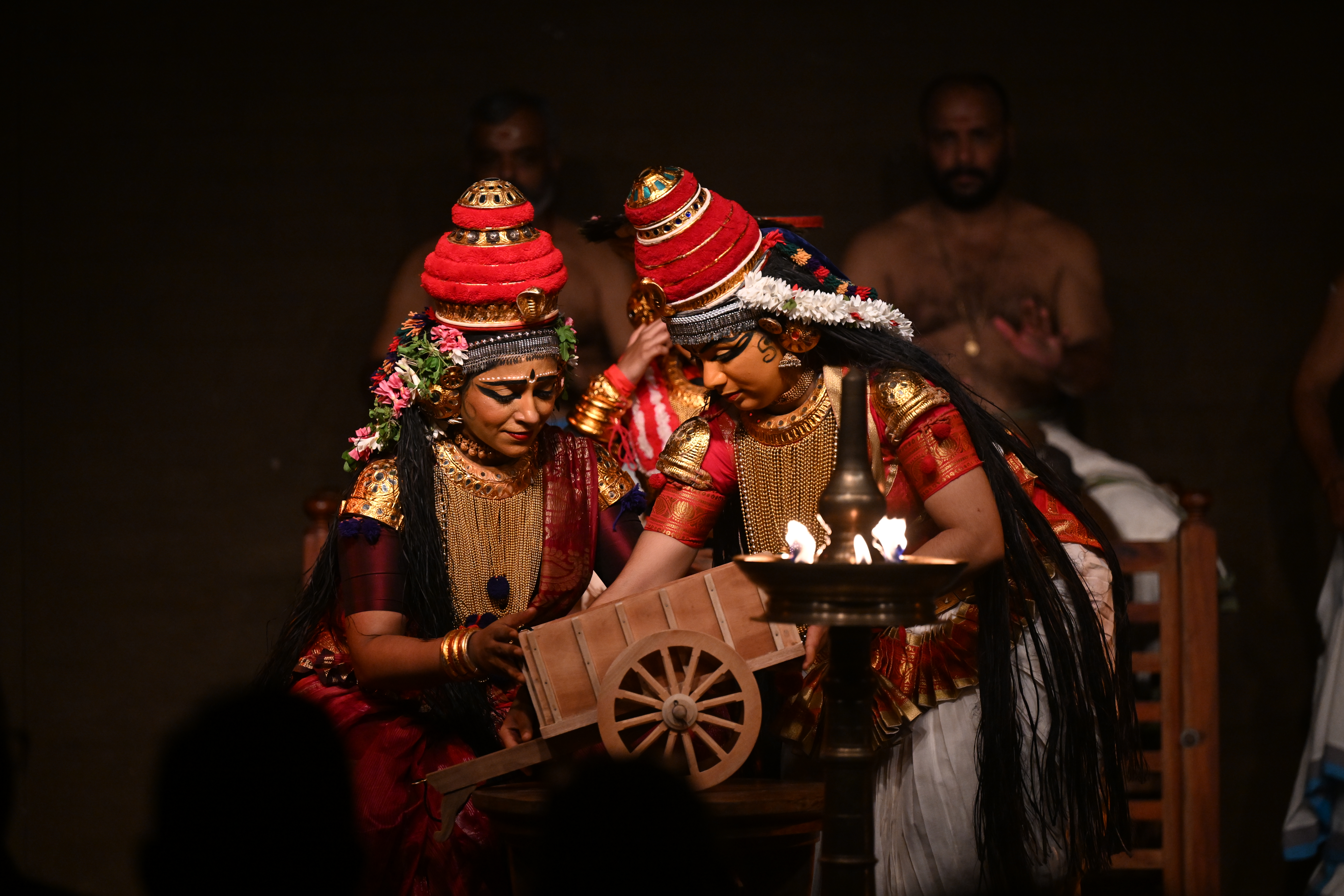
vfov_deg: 7.8
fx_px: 6533
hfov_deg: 11.7
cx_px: 672
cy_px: 448
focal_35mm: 175
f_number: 2.8
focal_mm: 175
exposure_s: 1/400
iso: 3200
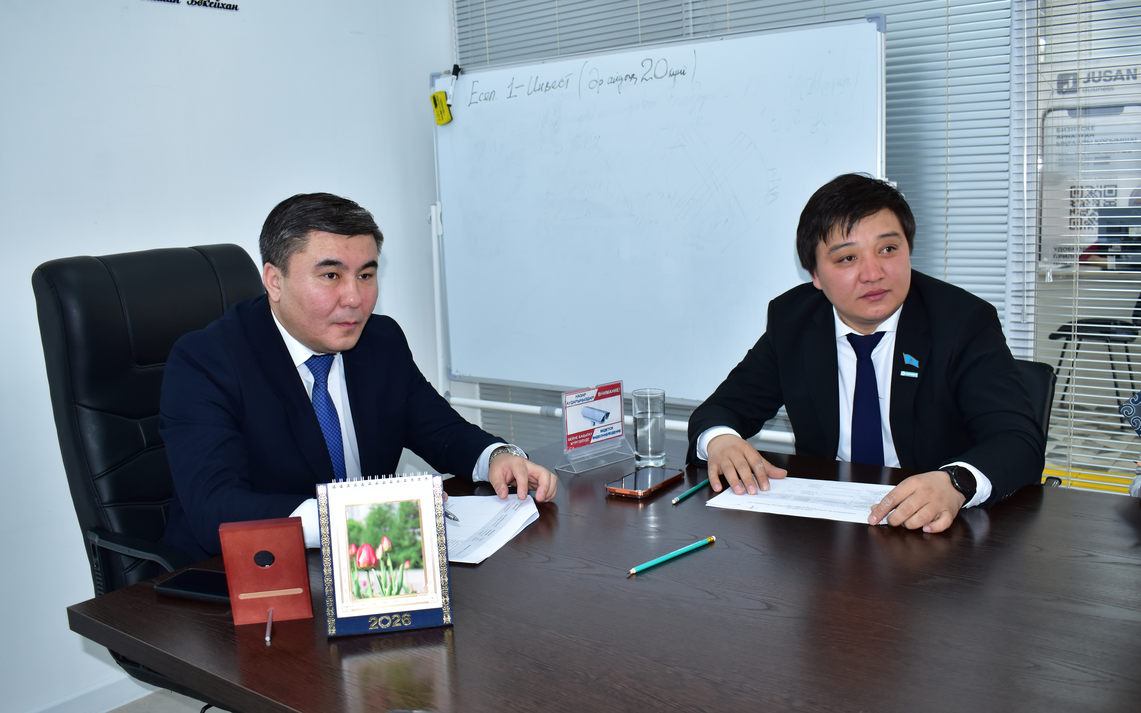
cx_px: 570
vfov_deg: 38.8
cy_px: 383
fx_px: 1011
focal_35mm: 33
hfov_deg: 58.9
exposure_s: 1/125
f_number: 4.5
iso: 500
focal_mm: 21
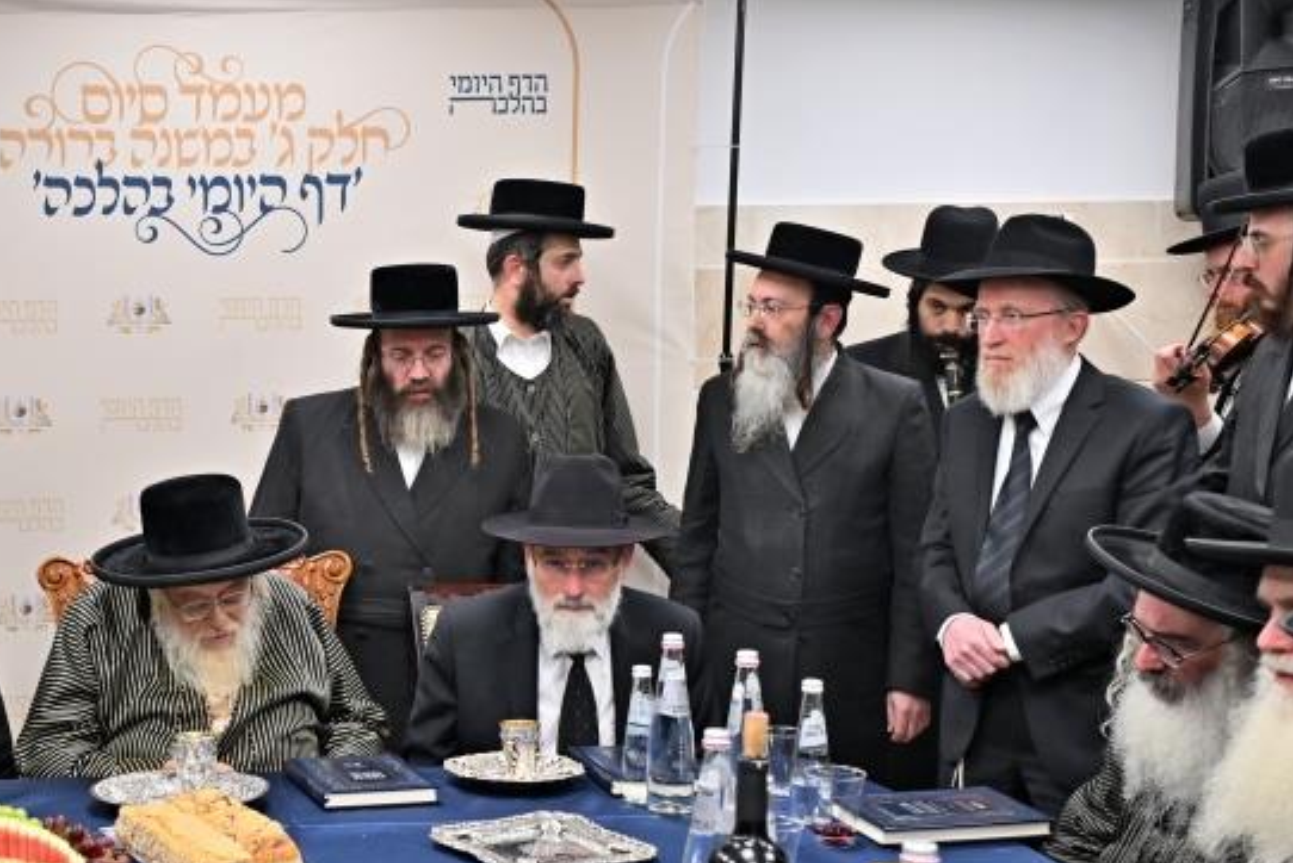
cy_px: 504
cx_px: 229
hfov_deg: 37.3
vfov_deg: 26.5
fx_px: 1833
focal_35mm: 51
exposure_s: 1/200
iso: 640
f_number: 4
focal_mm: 27
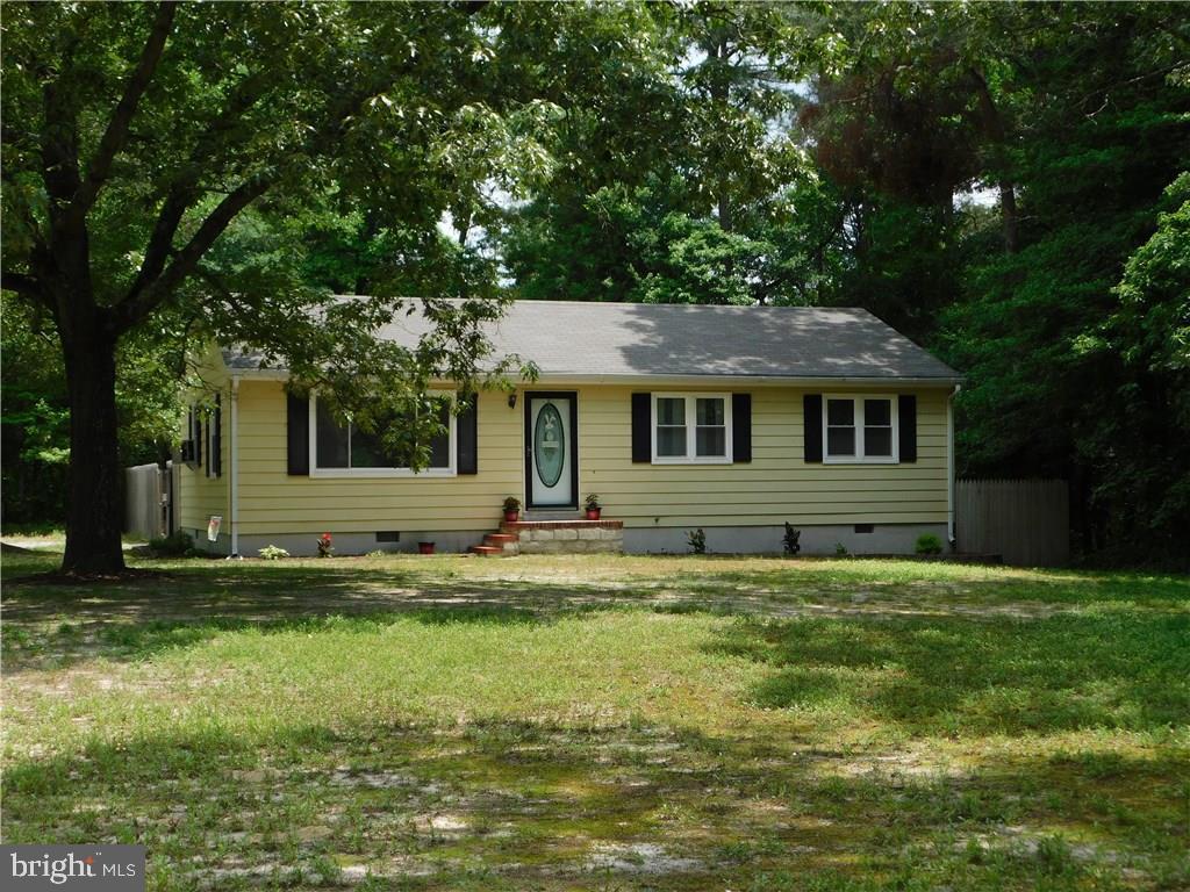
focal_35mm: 51
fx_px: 1753
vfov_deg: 28.6
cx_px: 595
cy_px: 446
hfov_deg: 37.5
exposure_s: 1/640
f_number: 3.8
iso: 125
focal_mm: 9
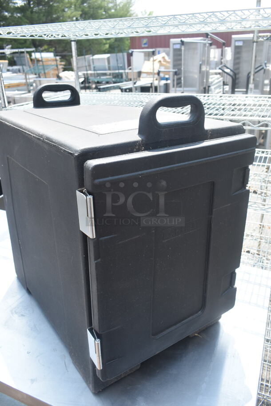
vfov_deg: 61.9
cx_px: 136
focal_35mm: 30
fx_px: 338
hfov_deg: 43.7
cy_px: 203
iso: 200
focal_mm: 20
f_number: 5.6
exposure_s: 1/250
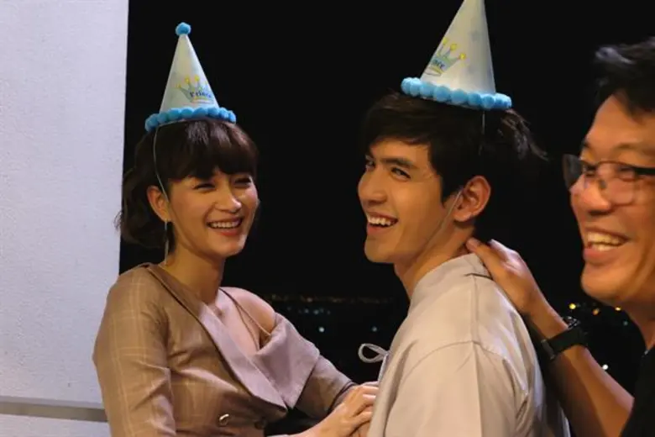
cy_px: 218
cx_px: 328
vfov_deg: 19.5
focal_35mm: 70
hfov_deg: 28.8
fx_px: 1274
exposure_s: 1/80
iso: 6400
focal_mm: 46.7
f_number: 5.6
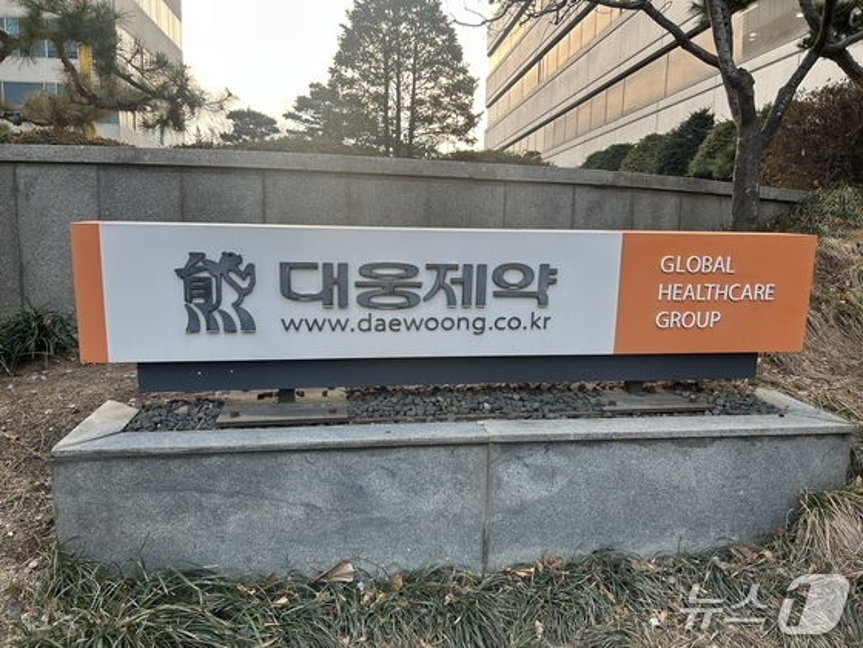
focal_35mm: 26
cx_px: 432
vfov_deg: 53.1
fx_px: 648
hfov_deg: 67.3
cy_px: 324
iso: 32
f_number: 1.5
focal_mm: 5.7
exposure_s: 1/121
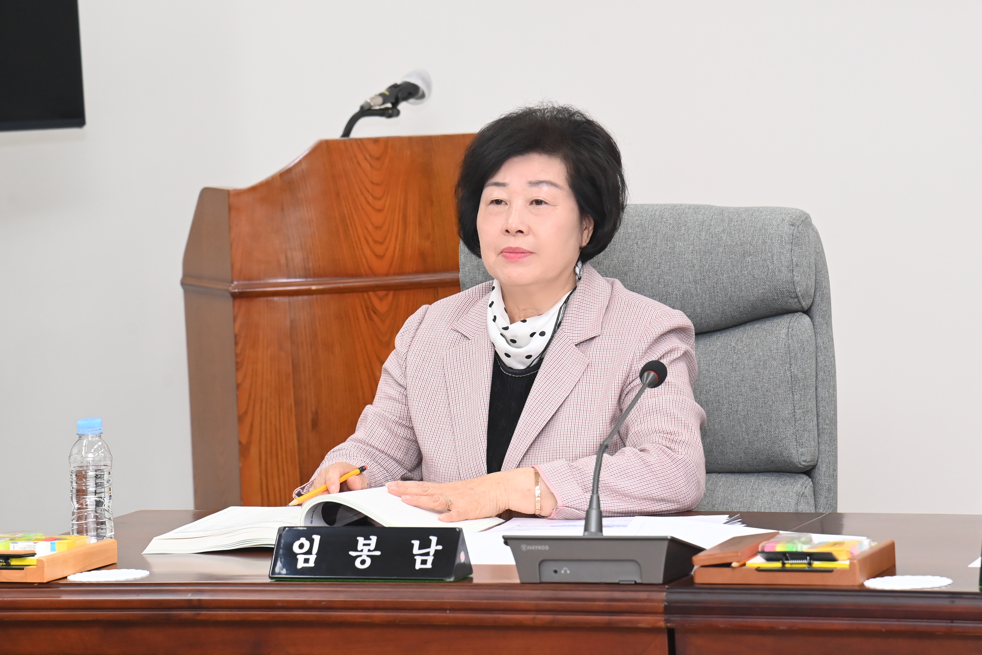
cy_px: 328
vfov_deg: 11.4
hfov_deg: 17.1
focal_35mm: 120
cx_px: 491
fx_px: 3273
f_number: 6.3
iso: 2500
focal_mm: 120
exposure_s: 1/250
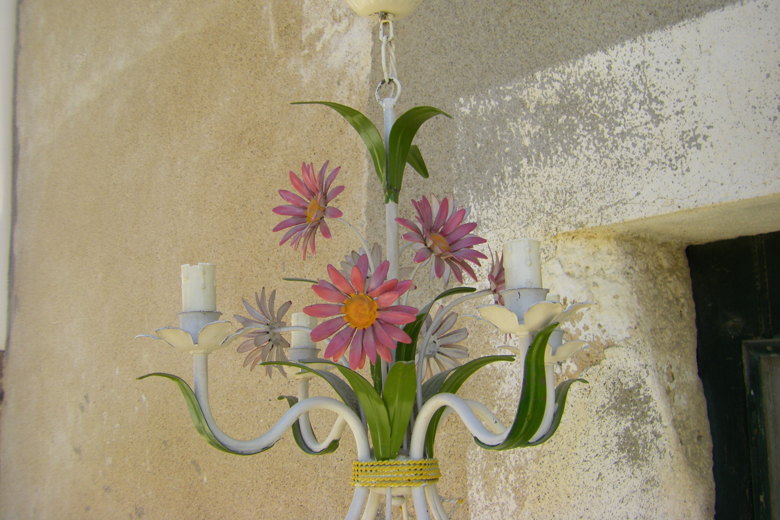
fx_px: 867
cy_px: 224
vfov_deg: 33.4
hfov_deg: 48.5
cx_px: 387
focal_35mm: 40
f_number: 7
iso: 64
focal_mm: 6.3
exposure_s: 1/100
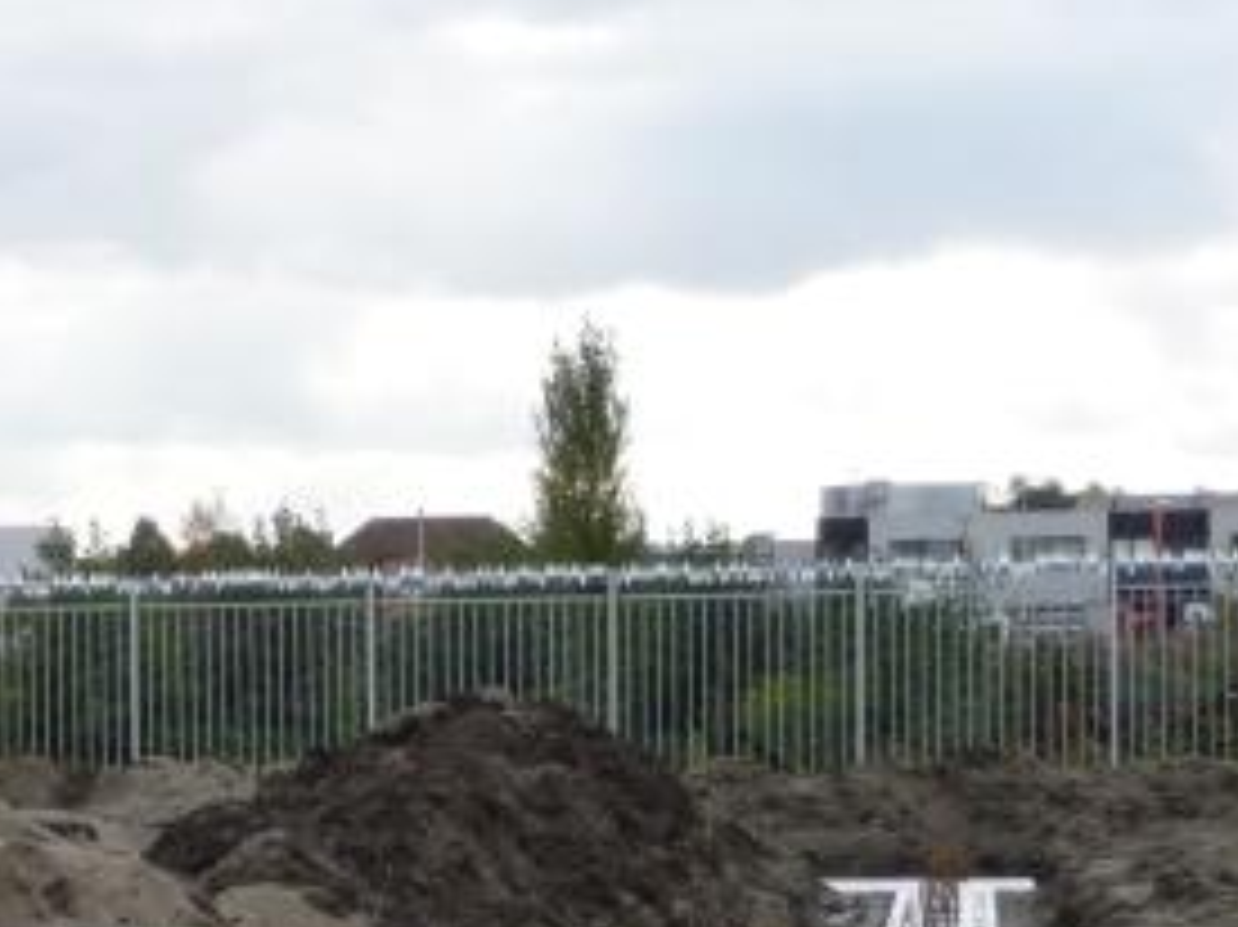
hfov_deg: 16.1
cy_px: 922
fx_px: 4290
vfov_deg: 12.2
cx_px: 50
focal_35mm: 120
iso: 100
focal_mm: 9.3
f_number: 4.3
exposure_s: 1/250
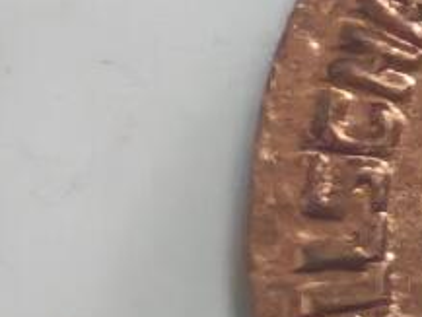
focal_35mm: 439
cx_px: 721
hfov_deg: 4.5
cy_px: -259
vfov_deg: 3.4
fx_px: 5355
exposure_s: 1/50
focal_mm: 5.52
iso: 800
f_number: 1.95
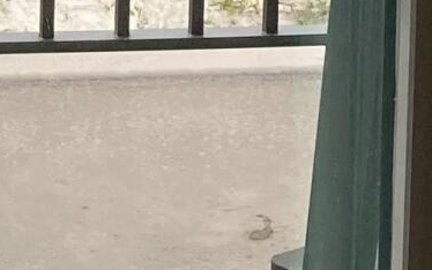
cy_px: -565
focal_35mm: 238
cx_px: -303
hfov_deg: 8.5
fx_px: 2803
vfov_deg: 5.2
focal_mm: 3.99
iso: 20
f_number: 1.8
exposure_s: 1/199
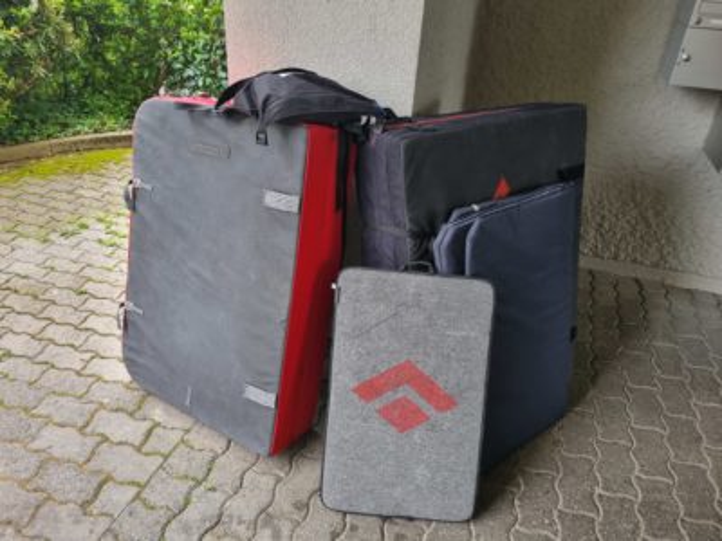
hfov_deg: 67.3
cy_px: 270
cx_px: 361
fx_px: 542
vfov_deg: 53.1
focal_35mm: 26
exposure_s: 1/100
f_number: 1.8
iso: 125
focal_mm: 5.4
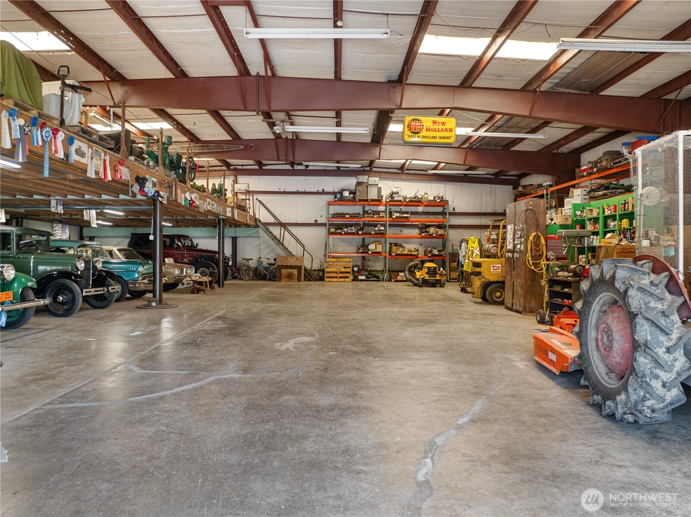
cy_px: 258
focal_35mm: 24
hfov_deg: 71.6
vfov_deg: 56.7
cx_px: 346
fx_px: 479
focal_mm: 12.29
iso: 120
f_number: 2.8
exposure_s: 1/15
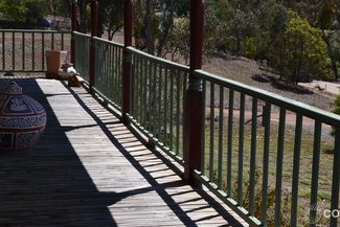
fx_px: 614
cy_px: 71
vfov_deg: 20.8
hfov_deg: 30.9
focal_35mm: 65
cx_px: 143
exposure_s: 1/400
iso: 400
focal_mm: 30
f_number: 11
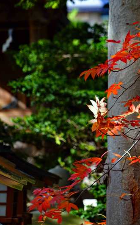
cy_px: 113
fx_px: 2254
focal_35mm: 369
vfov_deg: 5.7
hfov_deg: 3.6
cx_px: 140
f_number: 6.3
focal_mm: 240
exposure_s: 1/250
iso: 640
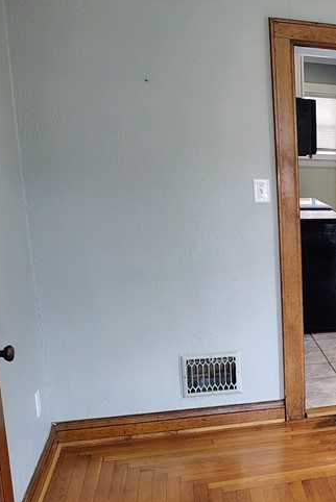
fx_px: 741
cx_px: 519
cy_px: 315
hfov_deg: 21.1
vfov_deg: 37.3
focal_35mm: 53
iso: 355
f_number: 1.8
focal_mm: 5.56
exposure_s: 1/120
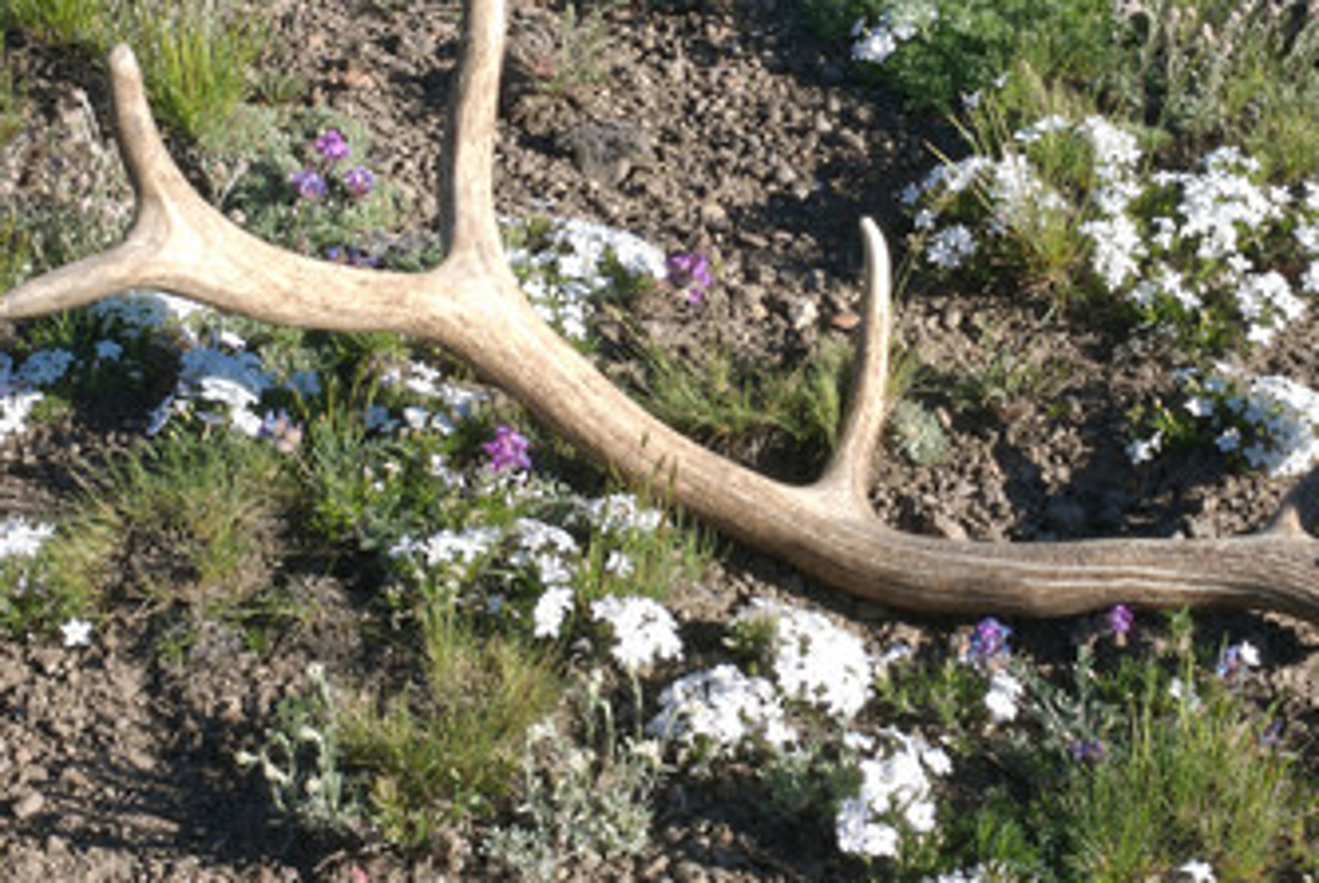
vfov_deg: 14.9
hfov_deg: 22.0
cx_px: 848
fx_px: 3375
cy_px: 341
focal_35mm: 92
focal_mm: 34
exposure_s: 1/30
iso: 200
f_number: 25
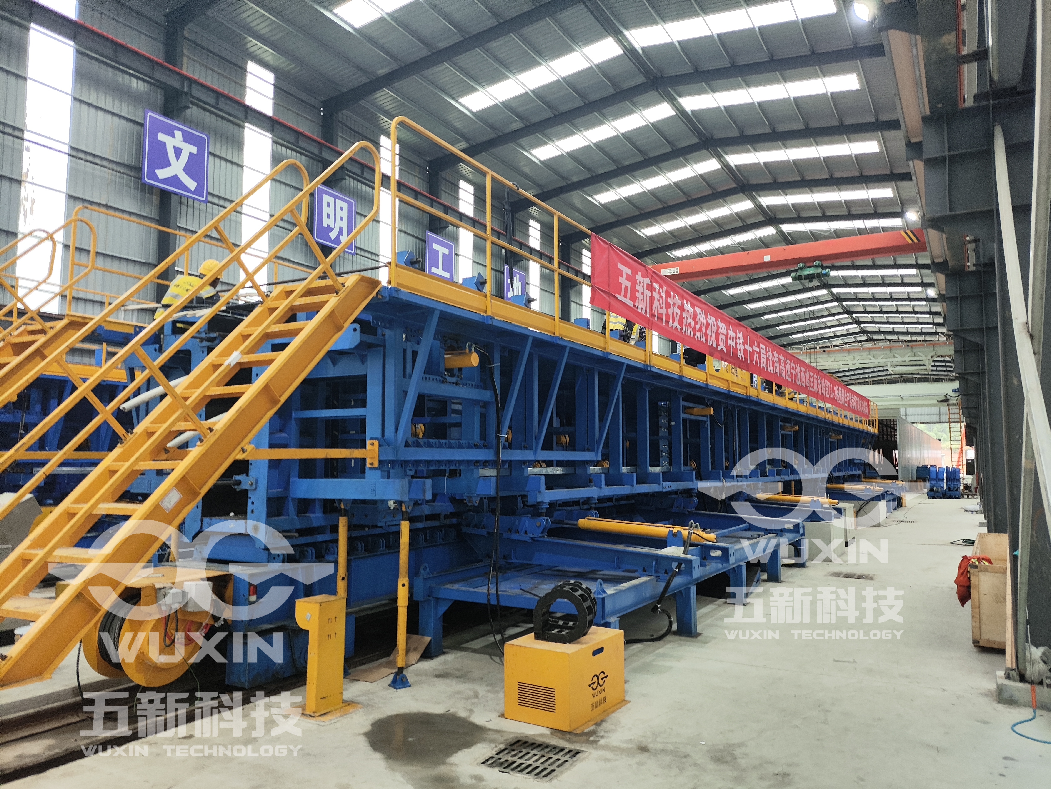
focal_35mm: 25
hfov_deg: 69.4
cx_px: 526
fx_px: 759
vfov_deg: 54.9
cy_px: 394
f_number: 1.79
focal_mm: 4.71
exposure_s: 1/50
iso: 75
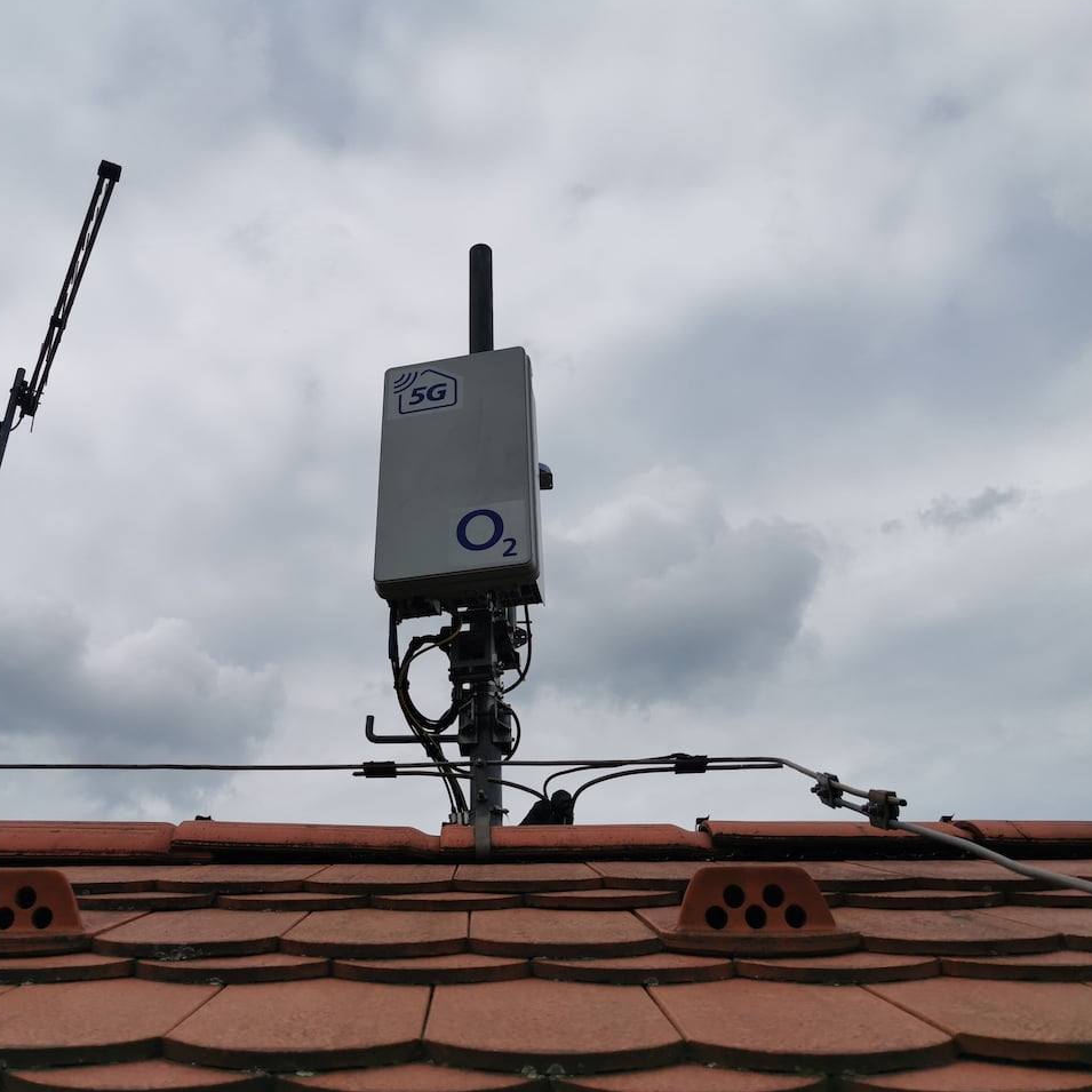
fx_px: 1142
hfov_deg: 50.7
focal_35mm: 32
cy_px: 544
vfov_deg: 51.1
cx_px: 430
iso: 50
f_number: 1.6
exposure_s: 1/9009
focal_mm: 5.56
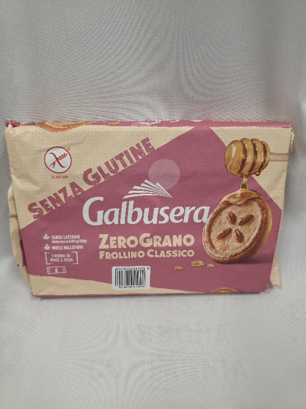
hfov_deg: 58.9
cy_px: 204
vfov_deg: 73.9
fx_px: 271
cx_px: 153
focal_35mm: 23
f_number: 1.7
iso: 320
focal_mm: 6.3
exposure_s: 1/101
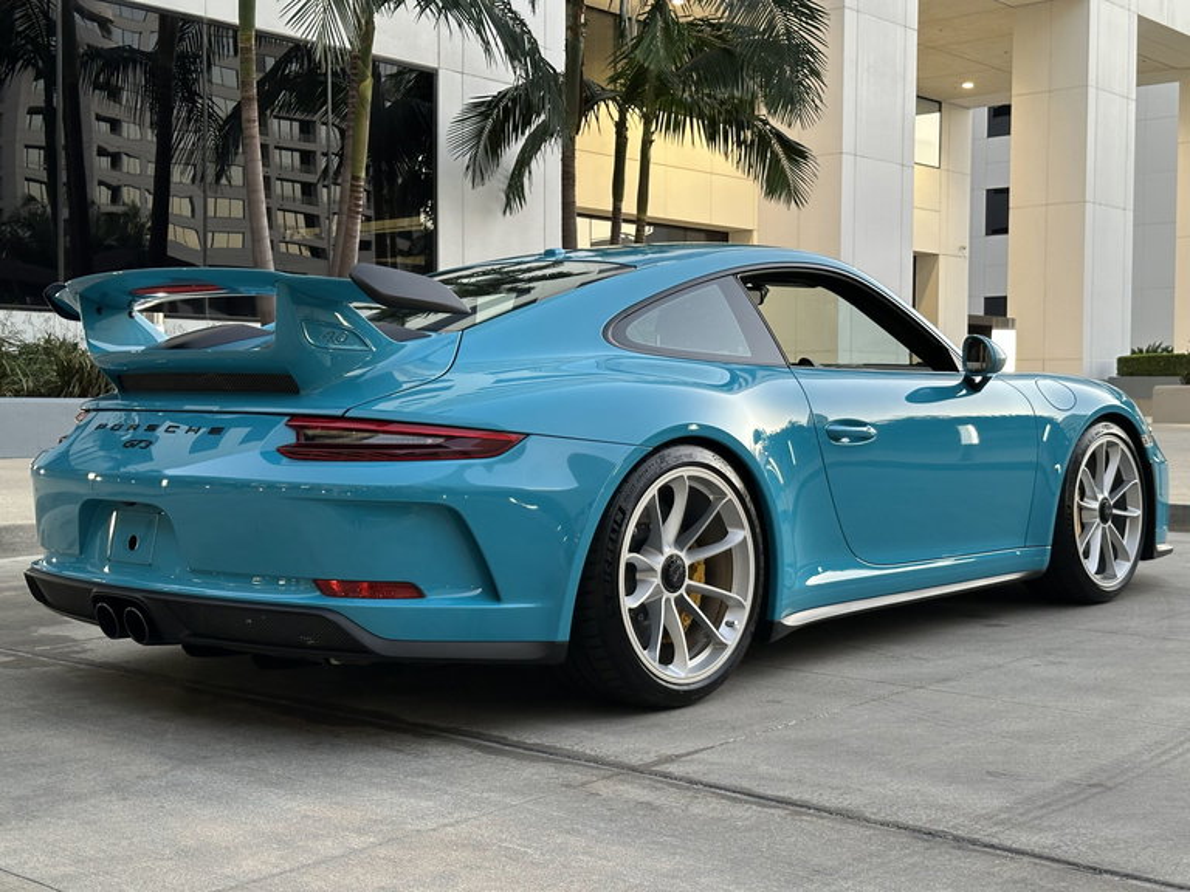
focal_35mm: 48
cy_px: 446
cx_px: 595
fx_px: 1650
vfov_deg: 30.3
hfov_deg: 39.7
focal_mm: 6.86
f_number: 1.78
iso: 160
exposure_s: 1/60
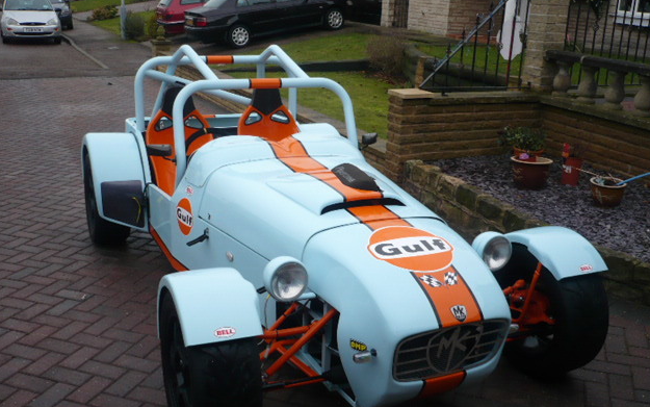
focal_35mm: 38
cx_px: 327
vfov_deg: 33.6
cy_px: 226
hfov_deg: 51.5
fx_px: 673
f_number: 2.8
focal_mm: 5.8
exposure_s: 1/160
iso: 100
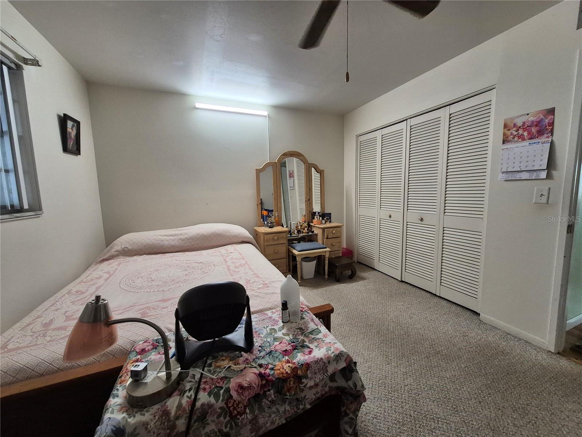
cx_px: 291
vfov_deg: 89.9
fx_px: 219
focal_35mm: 13
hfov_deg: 106.2
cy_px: 218
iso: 320
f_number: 2.2
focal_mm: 1.74
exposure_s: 1/60
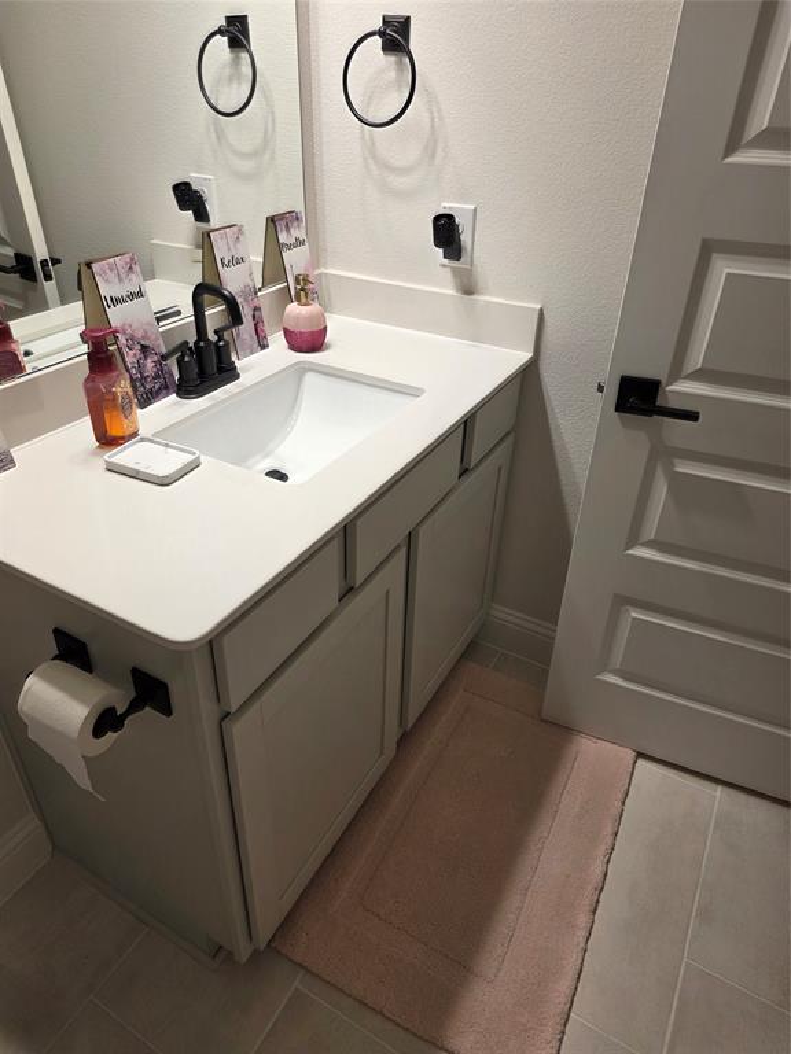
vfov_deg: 73.9
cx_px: 396
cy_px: 527
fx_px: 701
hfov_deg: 58.9
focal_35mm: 23
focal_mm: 6.25
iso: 160
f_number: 1.7
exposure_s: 1/120
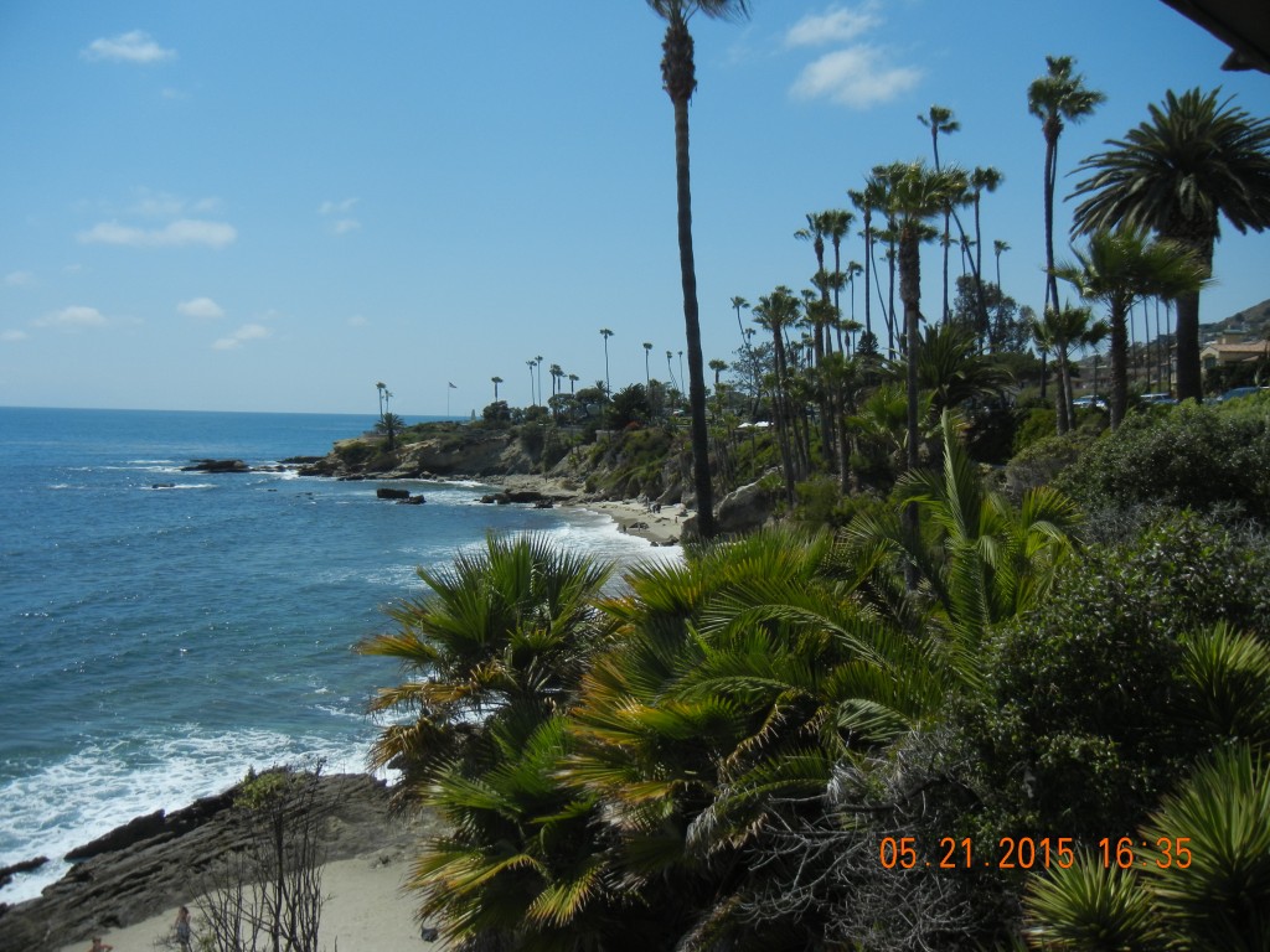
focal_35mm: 30
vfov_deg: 46.8
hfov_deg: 60.0
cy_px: 476
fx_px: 1101
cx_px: 635
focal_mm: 5.4
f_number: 7
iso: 160
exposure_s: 1/791
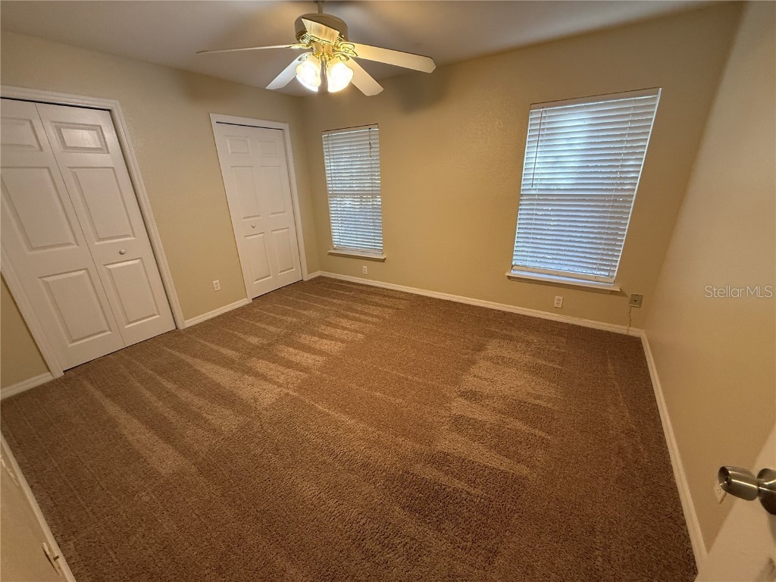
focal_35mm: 14
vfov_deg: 85.7
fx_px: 314
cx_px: 388
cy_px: 291
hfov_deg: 102.1
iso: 200
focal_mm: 2.22
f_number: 2.2
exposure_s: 1/60
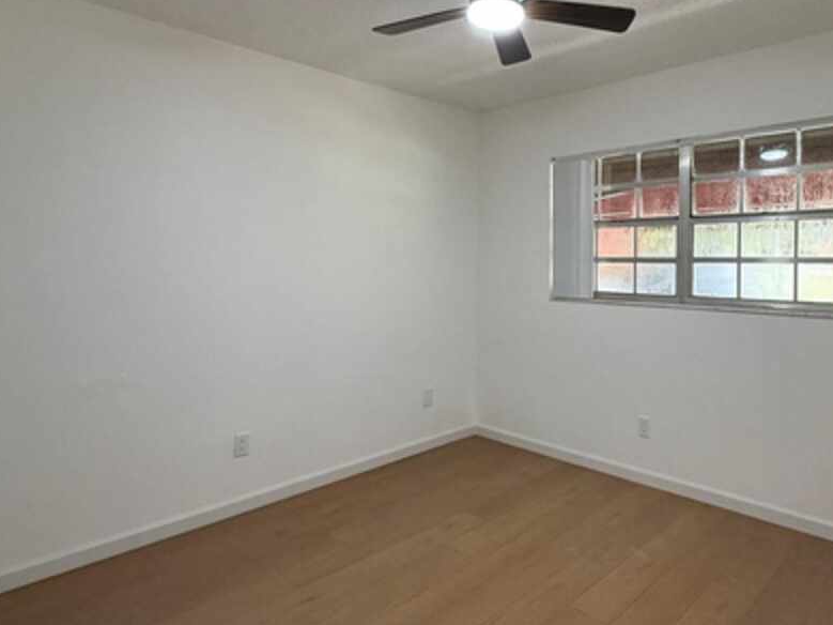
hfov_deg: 72.2
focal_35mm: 23
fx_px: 553
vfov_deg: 58.6
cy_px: 268
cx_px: 540
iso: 250
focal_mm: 2.22
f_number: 2.2
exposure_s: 1/120
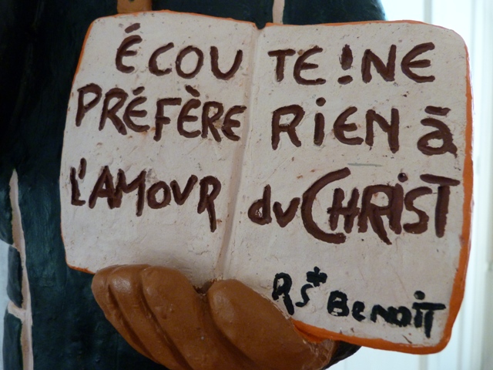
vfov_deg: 54.9
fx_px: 356
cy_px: 185
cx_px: 246
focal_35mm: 25
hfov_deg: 69.4
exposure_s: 1/60
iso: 320
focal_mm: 4.5
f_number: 2.8
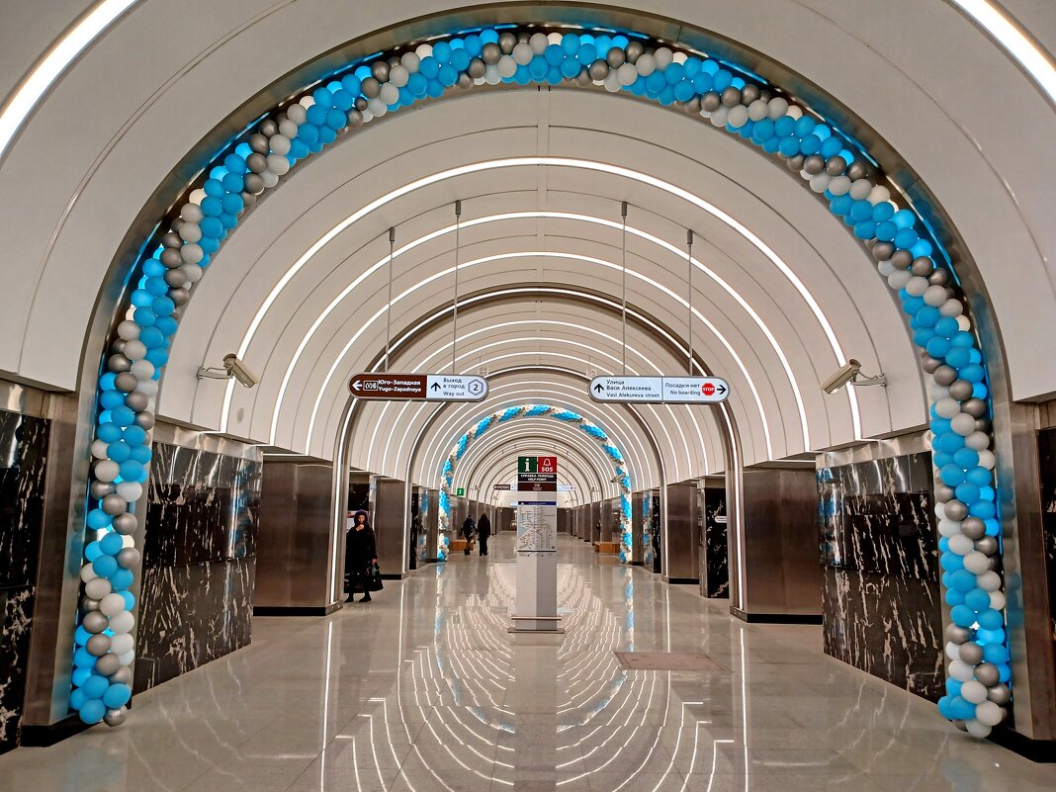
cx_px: 528
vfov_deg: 53.1
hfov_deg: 67.3
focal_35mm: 26
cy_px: 396
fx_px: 793
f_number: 1.8
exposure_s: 1/50
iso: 20
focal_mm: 3.98
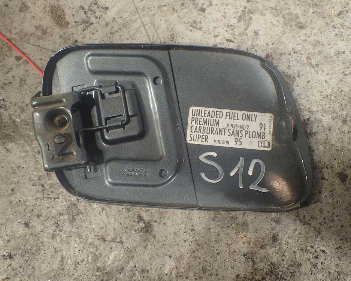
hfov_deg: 55.6
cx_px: 188
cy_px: 140
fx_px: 332
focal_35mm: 32
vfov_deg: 45.8
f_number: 2.3
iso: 100
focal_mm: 5.5
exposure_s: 1/160
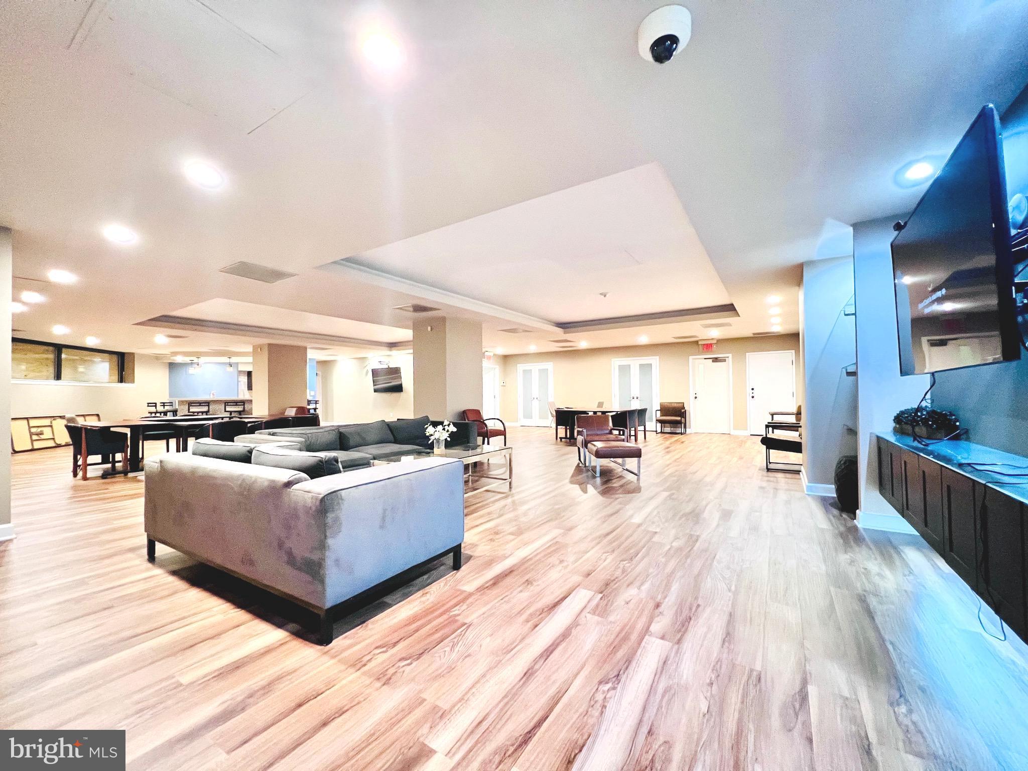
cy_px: 386
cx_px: 514
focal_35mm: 13
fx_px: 386
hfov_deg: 106.2
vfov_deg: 89.9
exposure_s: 1/40
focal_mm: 1.57
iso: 640
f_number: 1.8
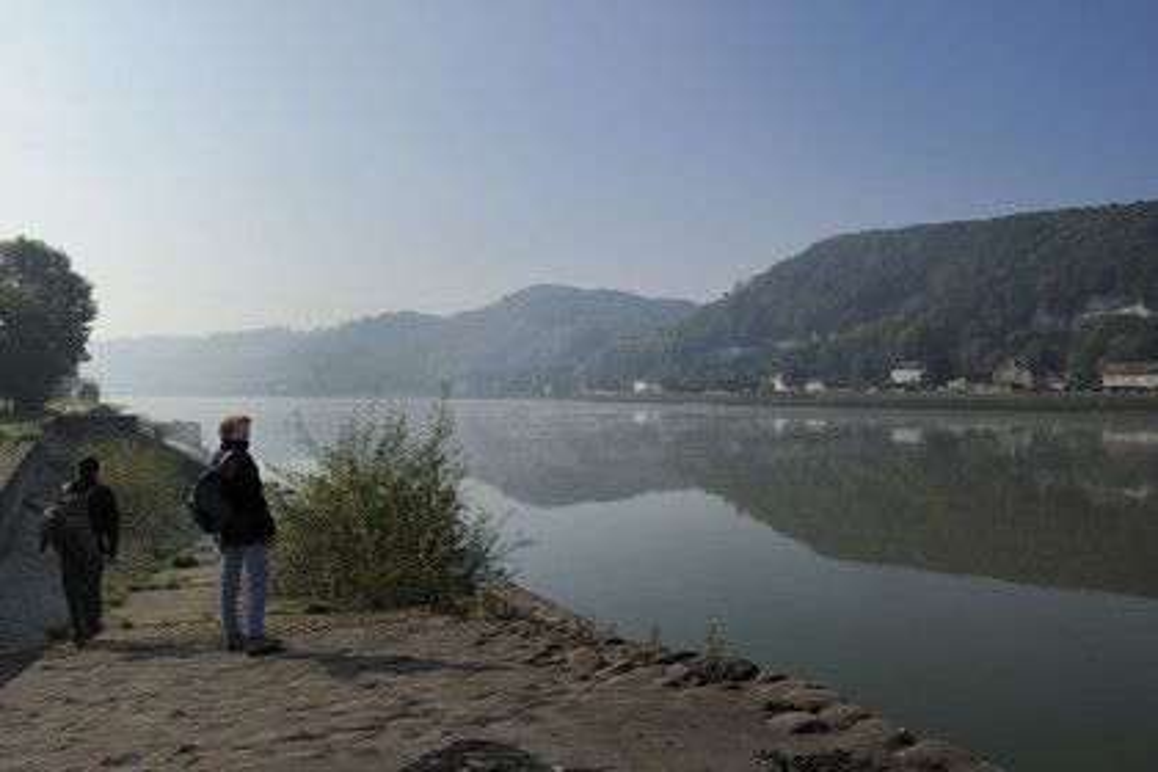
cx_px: 579
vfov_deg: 53.1
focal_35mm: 24
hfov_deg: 73.7
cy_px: 386
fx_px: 772
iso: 400
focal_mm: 24
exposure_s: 1/160
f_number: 20
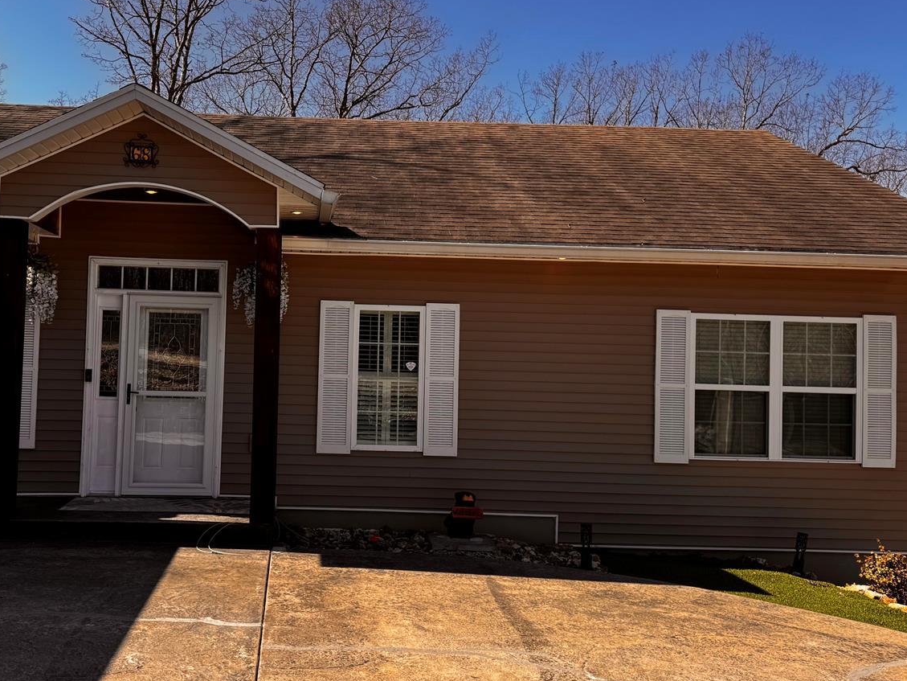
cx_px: 325
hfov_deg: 53.2
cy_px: 323
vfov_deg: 41.8
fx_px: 891
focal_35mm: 34
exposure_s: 1/2506
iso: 80
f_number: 1.78
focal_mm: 6.76
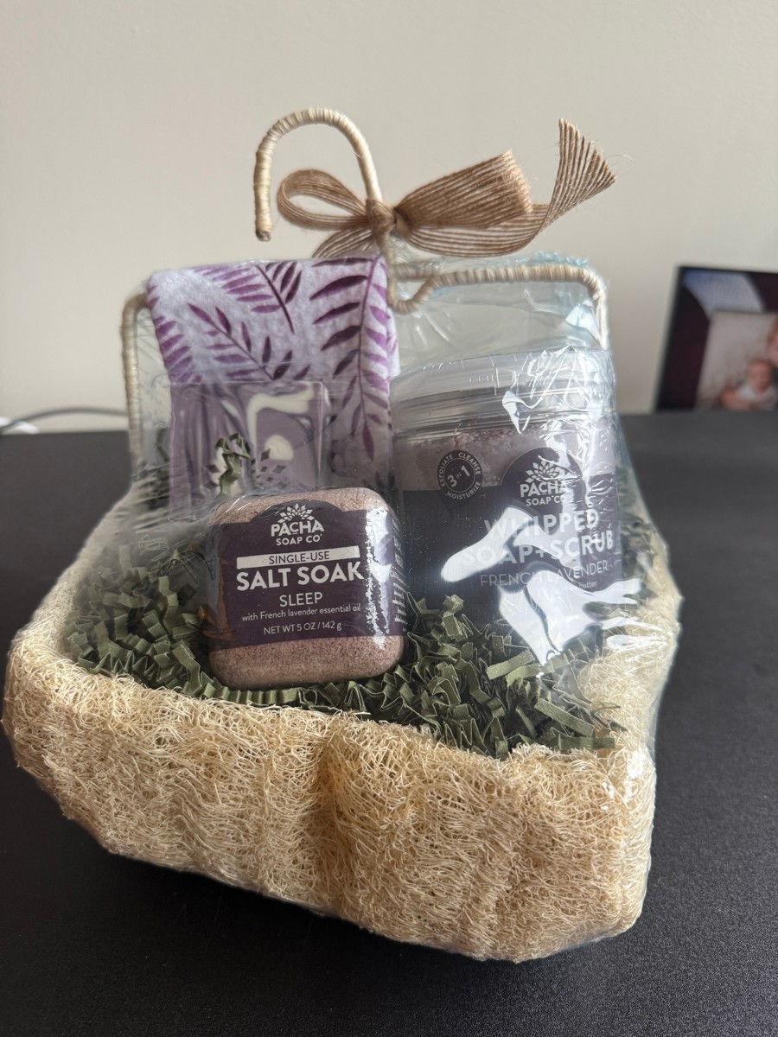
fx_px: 719
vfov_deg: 71.6
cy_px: 518
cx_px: 389
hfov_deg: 56.8
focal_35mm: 24
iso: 200
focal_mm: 6.76
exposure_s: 1/76
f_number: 1.78
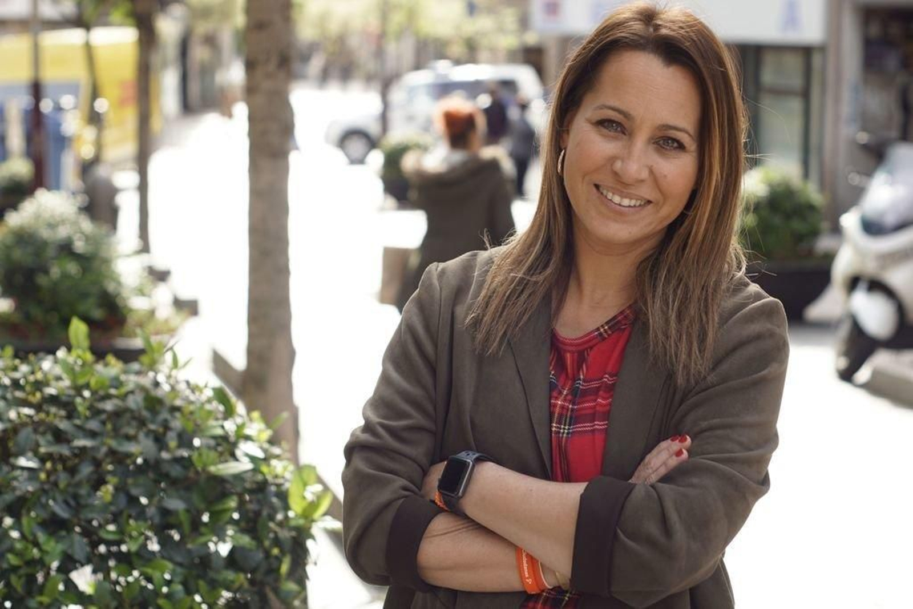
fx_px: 1902
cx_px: 456
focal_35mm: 75
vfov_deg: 18.2
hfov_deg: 27.0
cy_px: 304
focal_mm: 50
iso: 100
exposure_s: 1/160
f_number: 3.5
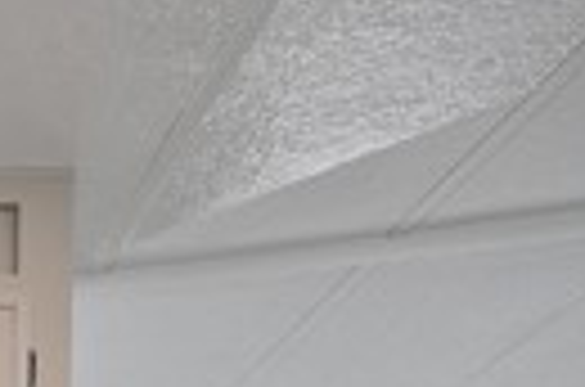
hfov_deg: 16.1
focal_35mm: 79
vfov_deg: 13.2
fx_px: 1281
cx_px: -729
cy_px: 902
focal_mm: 16
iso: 400
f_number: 4
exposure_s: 1/25
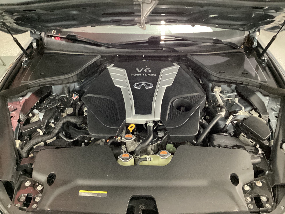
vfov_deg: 45.4
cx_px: 142
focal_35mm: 31
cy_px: 107
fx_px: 255
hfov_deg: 58.4
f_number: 2.4
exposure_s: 1/20
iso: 640
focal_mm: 3.3
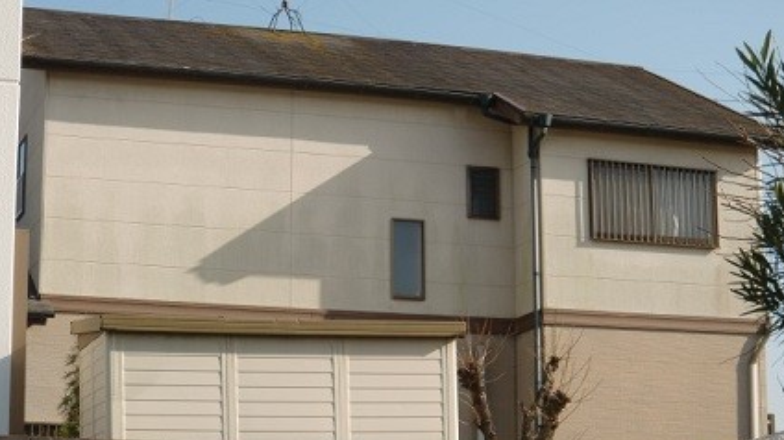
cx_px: 394
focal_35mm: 91
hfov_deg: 23.4
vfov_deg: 13.3
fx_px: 1891
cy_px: 266
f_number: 4.8
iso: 64
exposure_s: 1/320
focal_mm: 13.91
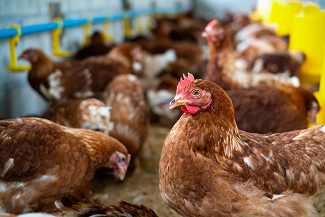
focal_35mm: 70
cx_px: 162
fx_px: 632
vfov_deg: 19.5
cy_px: 108
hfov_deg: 28.8
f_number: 4.5
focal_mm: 70
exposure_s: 1/125
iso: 500
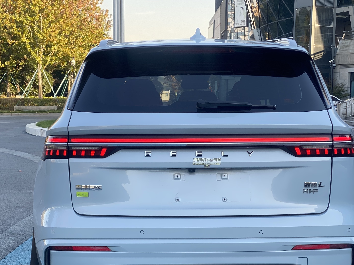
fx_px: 767
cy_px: 179
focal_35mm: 75
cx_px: 200
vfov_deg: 19.6
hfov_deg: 26.0
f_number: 2
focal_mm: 6
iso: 20
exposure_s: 1/199
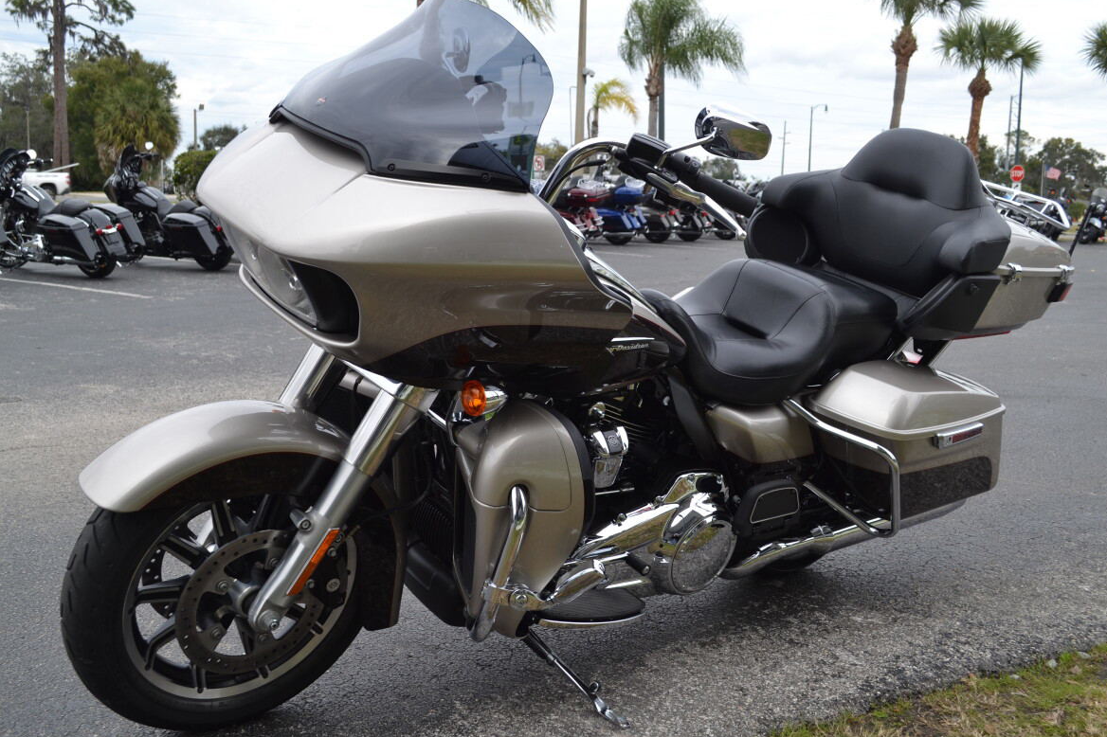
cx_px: 553
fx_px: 1137
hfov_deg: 51.9
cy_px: 368
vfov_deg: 35.9
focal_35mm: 37
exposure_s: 1/160
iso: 100
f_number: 6.3
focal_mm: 24
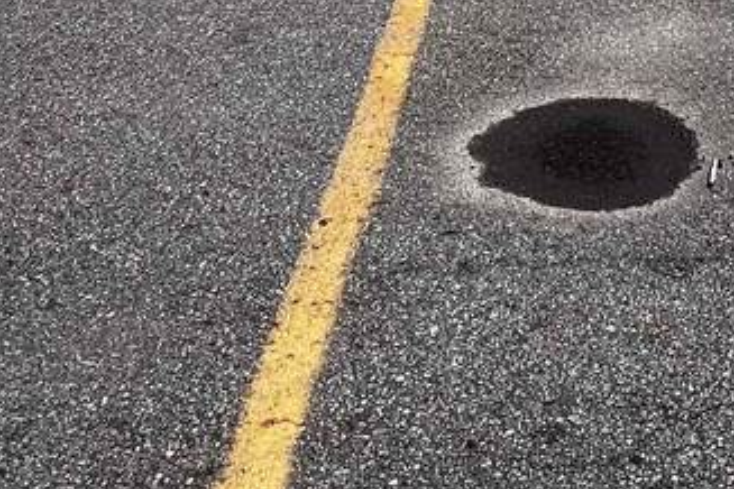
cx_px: 669
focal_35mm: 53
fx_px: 1081
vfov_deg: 18.1
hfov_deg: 35.2
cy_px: -469
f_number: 1.8
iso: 32
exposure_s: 1/1623
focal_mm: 1.57
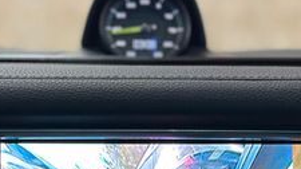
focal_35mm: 149
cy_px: 241
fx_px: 1188
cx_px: 151
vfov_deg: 8.0
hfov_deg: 14.4
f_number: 1.78
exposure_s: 1/120
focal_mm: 6.86
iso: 125
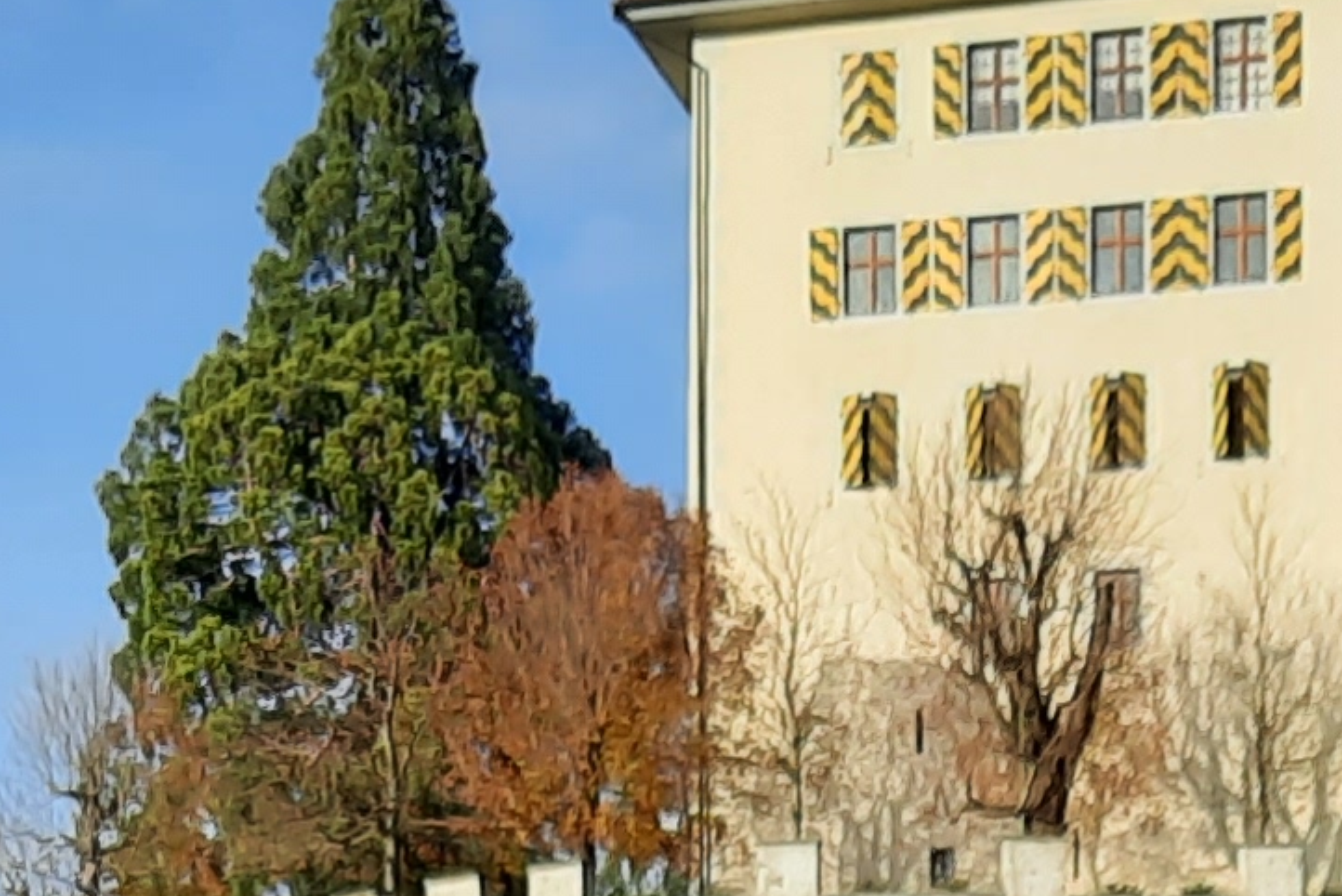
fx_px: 5370
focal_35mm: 144
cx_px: 961
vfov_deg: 8.6
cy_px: 2240
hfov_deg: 14.2
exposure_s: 1/508
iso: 32
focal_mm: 4.6
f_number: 2
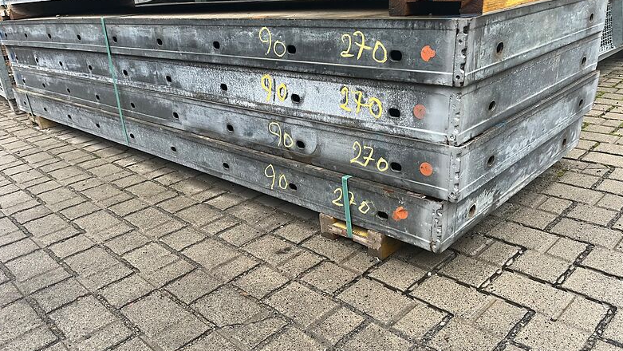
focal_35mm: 29
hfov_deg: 66.0
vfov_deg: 40.1
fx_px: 479
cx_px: 311
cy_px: 203
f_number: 1.6
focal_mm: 5.1
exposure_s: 1/61
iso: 125
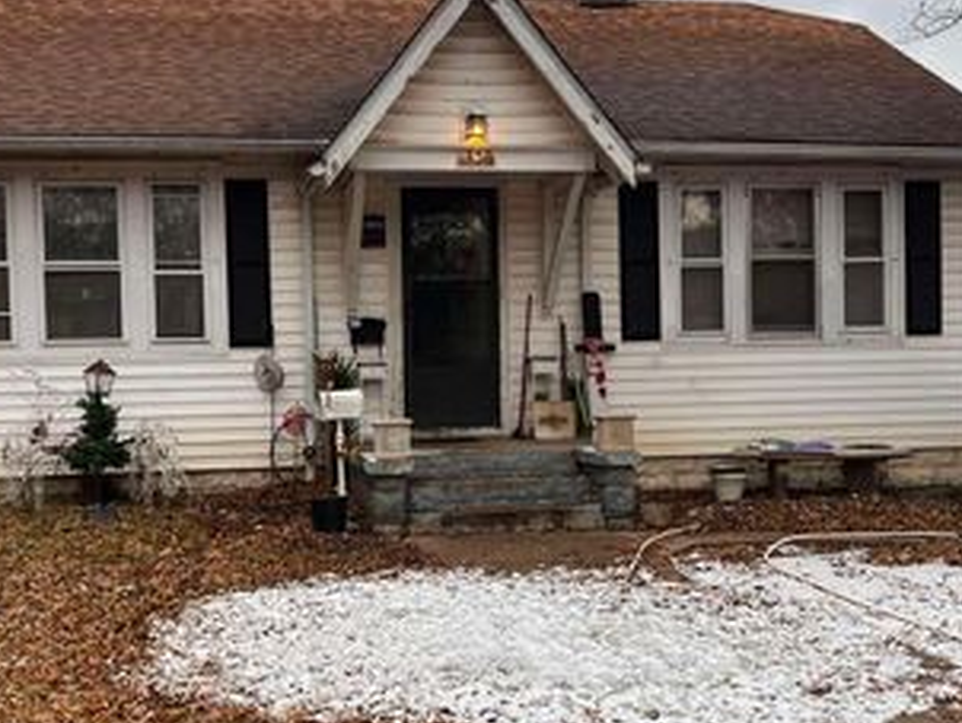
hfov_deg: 43.8
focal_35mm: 43
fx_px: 1196
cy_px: 387
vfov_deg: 33.6
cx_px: 446
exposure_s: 1/658
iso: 50
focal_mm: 5.7
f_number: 1.5
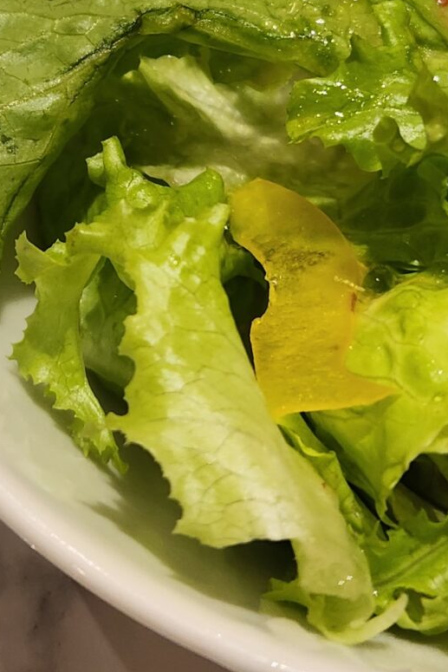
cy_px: 160
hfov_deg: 17.2
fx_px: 1474
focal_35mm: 79
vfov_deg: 25.3
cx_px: 133
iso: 160
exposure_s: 1/180
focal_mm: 5.4
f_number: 1.8
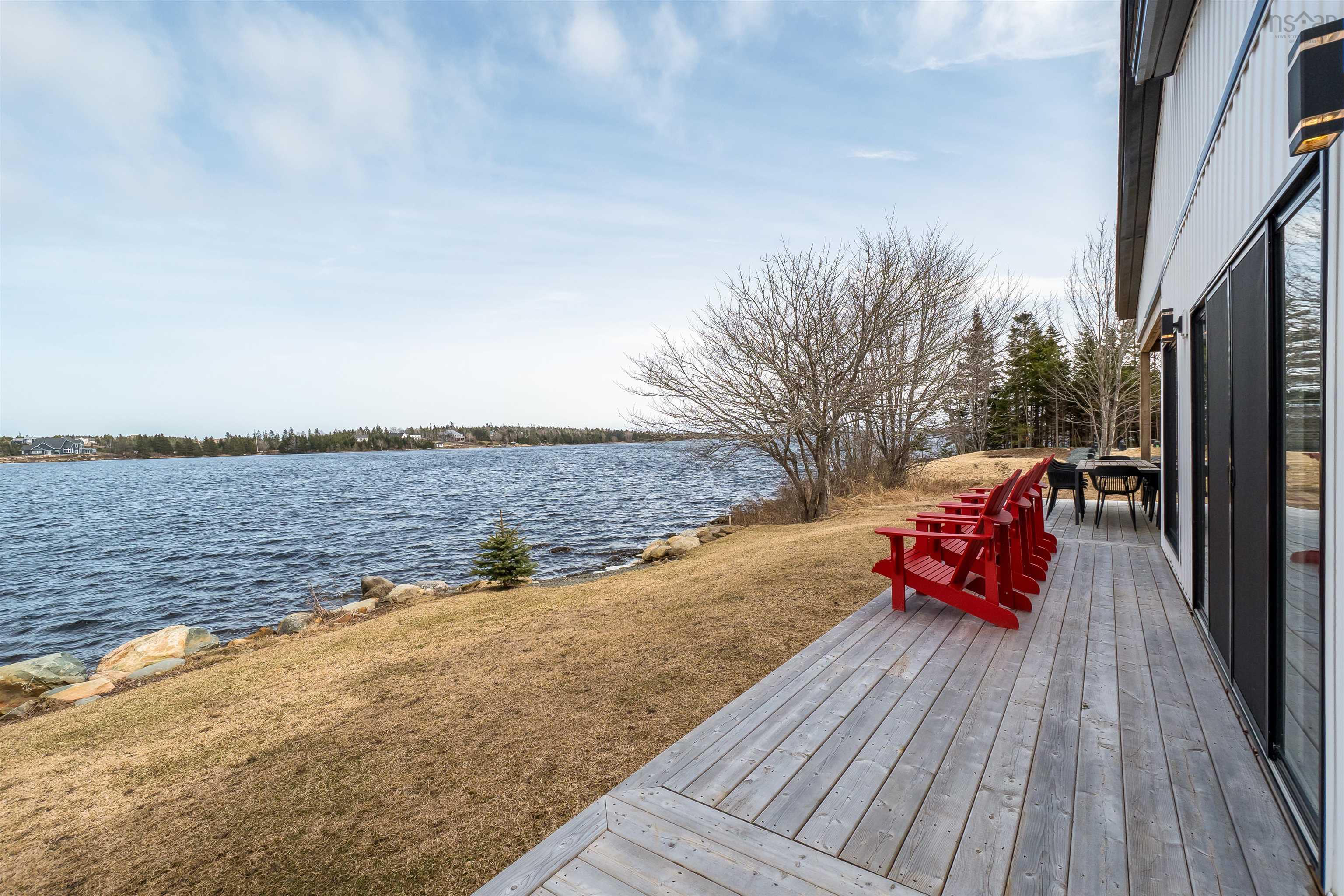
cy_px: 448
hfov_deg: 100.4
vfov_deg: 77.3
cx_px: 672
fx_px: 560
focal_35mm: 15
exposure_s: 1/2000
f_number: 6.3
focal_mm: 10
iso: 400
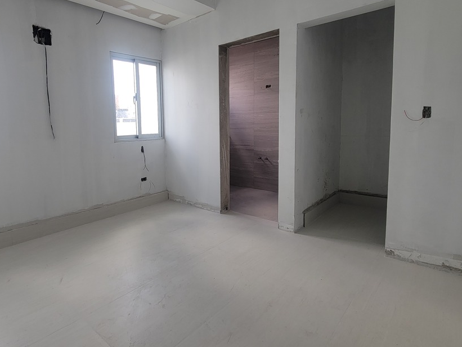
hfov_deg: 83.7
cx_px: 186
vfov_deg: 68.4
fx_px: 254
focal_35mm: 19
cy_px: 151
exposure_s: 1/121
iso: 50
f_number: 2.2
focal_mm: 2.2
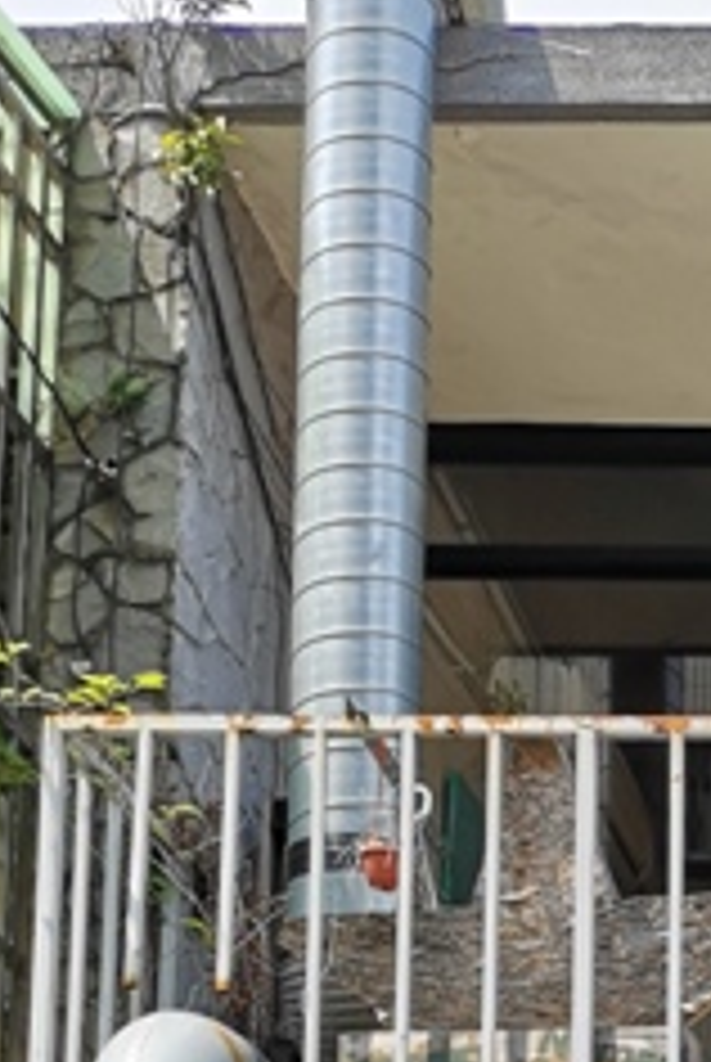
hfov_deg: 13.1
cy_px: 1566
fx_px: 2806
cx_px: 1251
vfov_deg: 19.0
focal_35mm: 95
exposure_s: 1/858
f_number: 1.8
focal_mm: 3.95
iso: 50
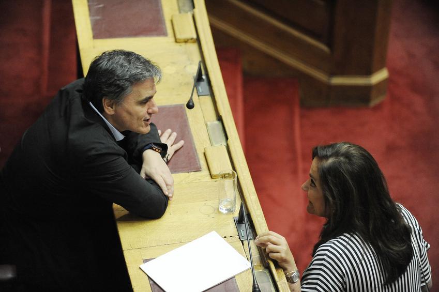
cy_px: 146
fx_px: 2194
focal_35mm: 180
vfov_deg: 7.6
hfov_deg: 11.4
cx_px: 220
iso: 4000
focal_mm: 180
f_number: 2.8
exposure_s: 1/640
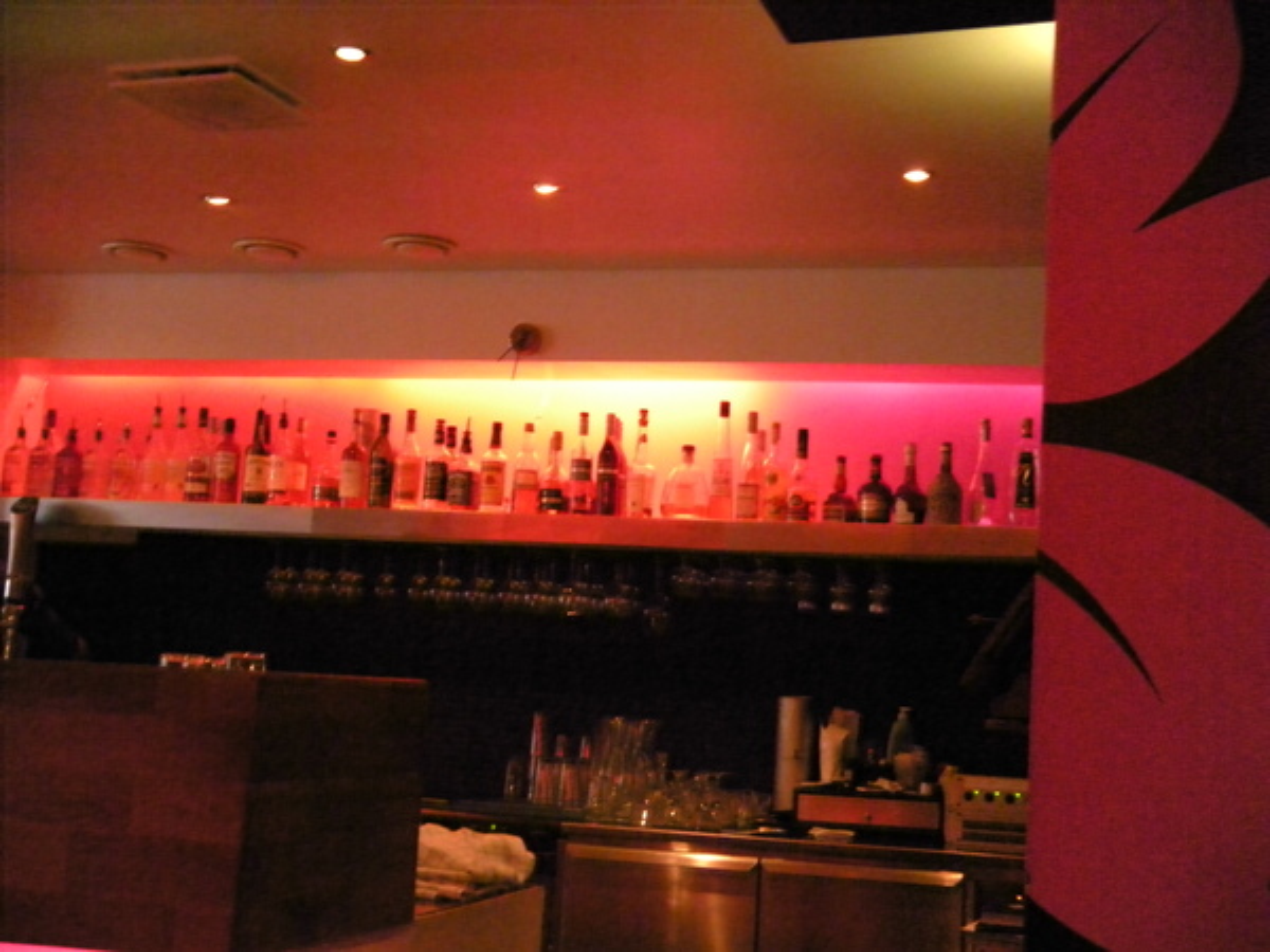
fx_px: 1798
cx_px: 635
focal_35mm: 49
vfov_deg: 29.7
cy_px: 476
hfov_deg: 38.9
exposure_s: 1/13
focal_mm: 8.2
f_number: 4.1
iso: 800
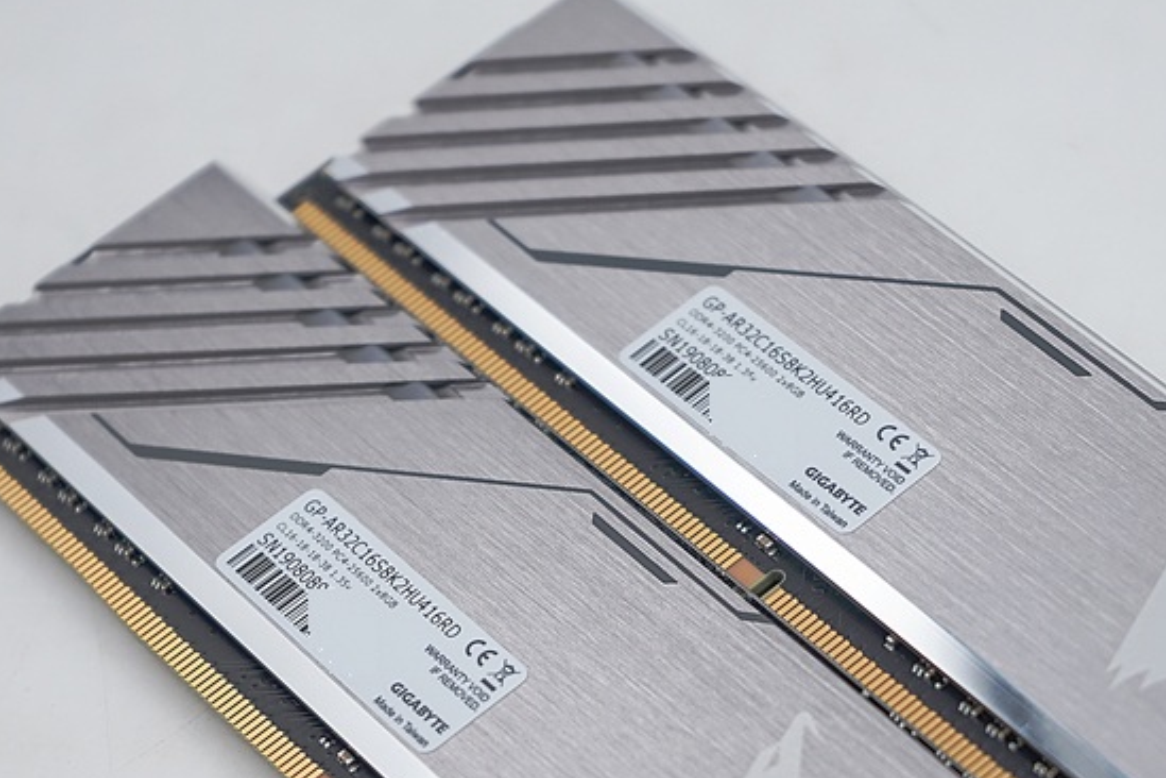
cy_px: 598
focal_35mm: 125
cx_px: 684
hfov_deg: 16.4
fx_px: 4048
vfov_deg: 10.9
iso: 125
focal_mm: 70
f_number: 5.6
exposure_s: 1/250
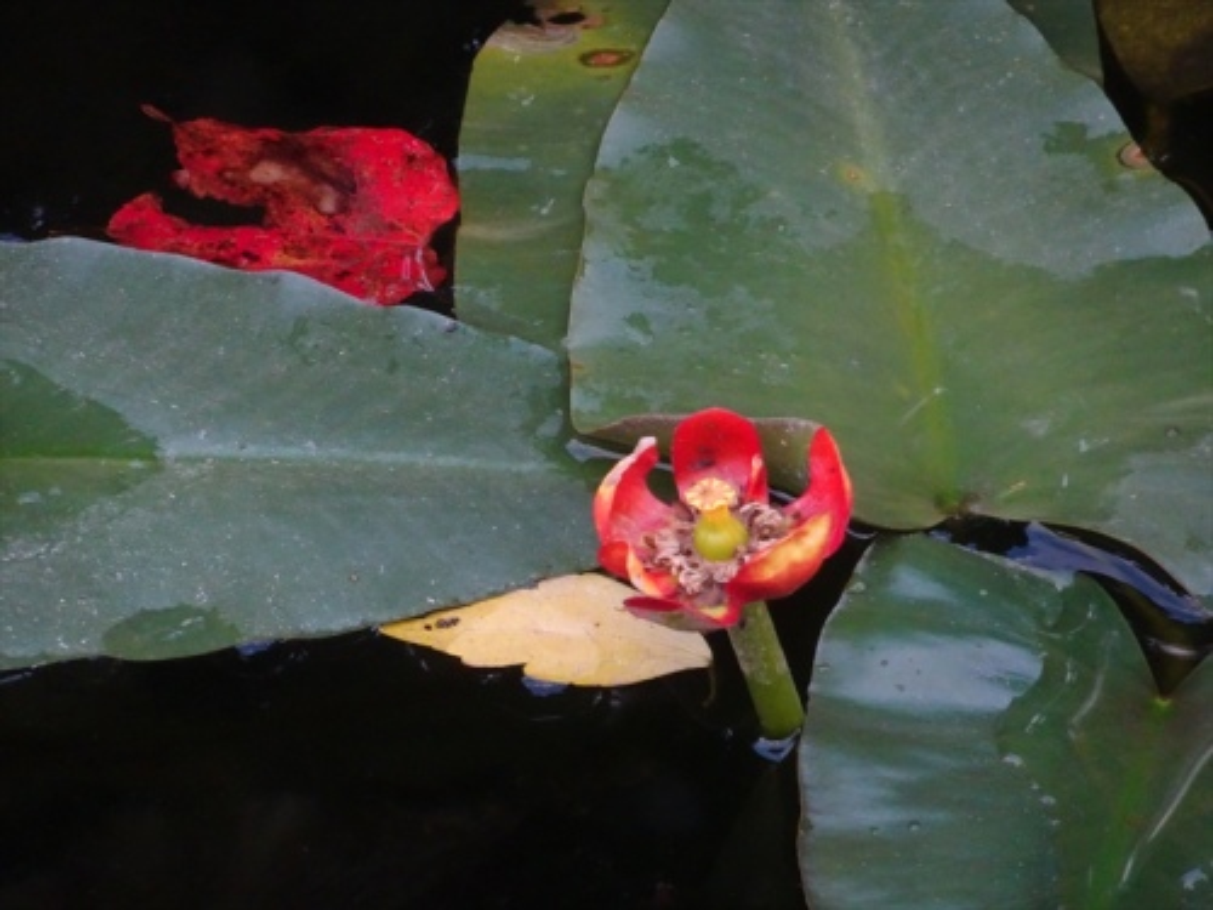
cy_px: 455
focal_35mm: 468
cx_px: 606
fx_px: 16399
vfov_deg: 3.2
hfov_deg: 4.2
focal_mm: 80
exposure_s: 1/250
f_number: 6.3
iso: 800
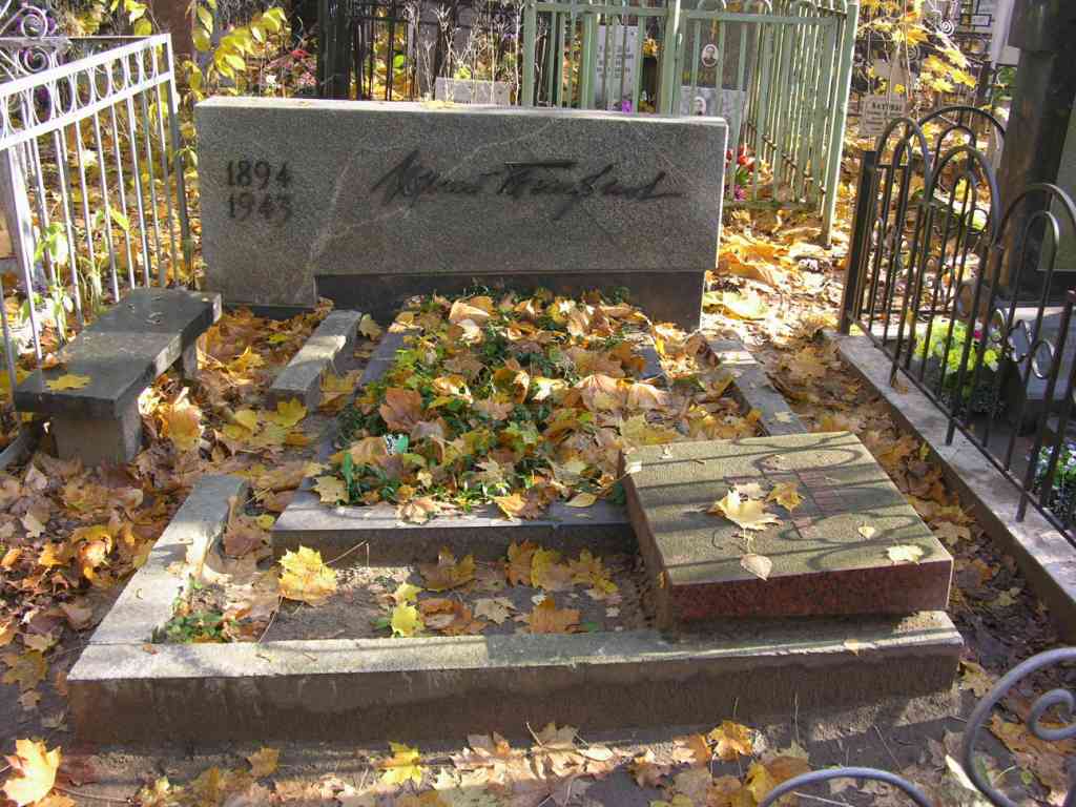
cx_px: 538
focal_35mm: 35
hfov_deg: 52.6
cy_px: 404
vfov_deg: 40.7
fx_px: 1088
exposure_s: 1/49.9
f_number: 3.2
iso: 50
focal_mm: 8.9
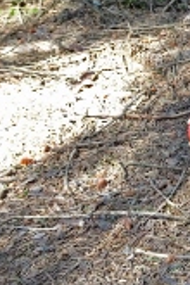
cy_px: 136
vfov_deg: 26.0
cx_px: 342
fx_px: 617
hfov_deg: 15.2
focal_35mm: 78
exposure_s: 1/60
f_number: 4
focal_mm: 5.26
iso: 400
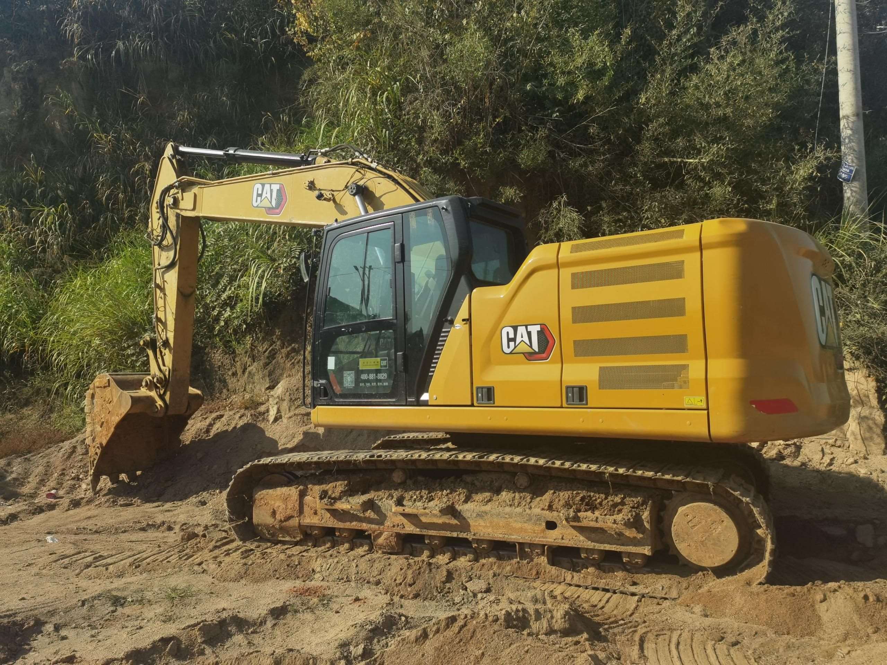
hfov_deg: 65.3
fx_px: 692
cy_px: 332
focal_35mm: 27
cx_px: 444
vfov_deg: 51.4
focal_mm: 6.71
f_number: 1.9
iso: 50
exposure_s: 1/5000
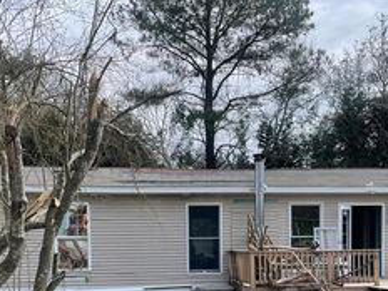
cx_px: 231
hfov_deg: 34.2
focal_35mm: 56
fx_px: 628
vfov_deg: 25.2
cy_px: 272
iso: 32
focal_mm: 4.2
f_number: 1.6
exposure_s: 1/1825
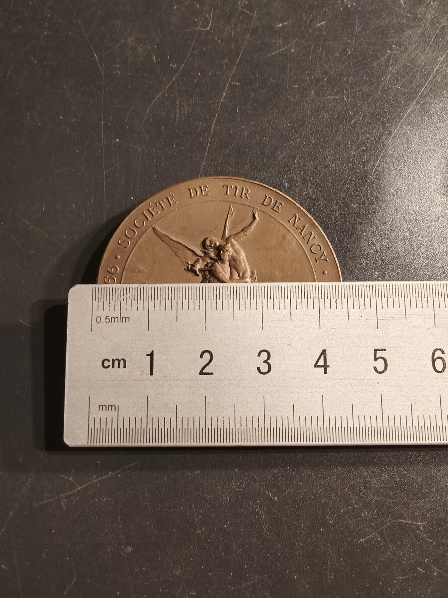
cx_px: 224
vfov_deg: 73.9
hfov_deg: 58.9
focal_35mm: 23
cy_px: 299
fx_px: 397
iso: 250
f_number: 2
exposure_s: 1/100
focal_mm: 2.32
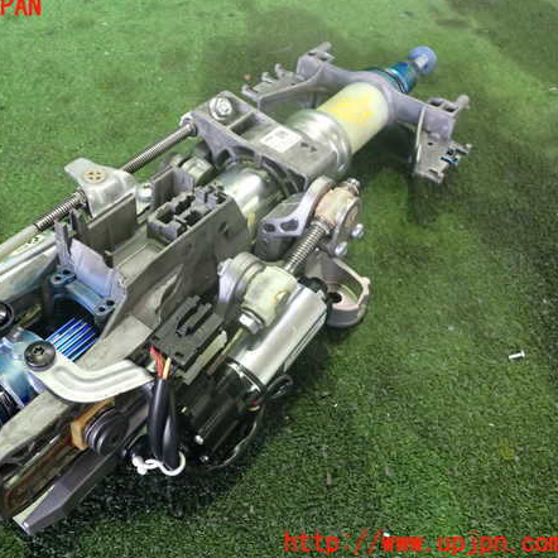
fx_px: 657
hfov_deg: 45.4
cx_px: 191
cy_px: 275
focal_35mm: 36
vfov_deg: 46.0
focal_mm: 5.4
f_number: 2.3
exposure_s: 1/30
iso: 400
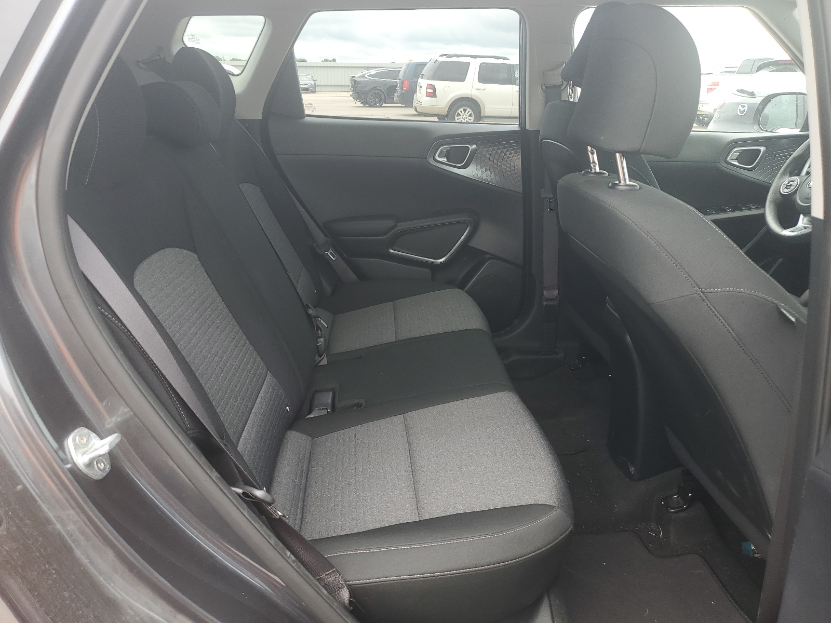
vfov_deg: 53.1
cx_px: 416
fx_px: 624
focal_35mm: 26
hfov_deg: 67.3
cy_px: 312
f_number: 1.5
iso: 50
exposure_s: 1/233
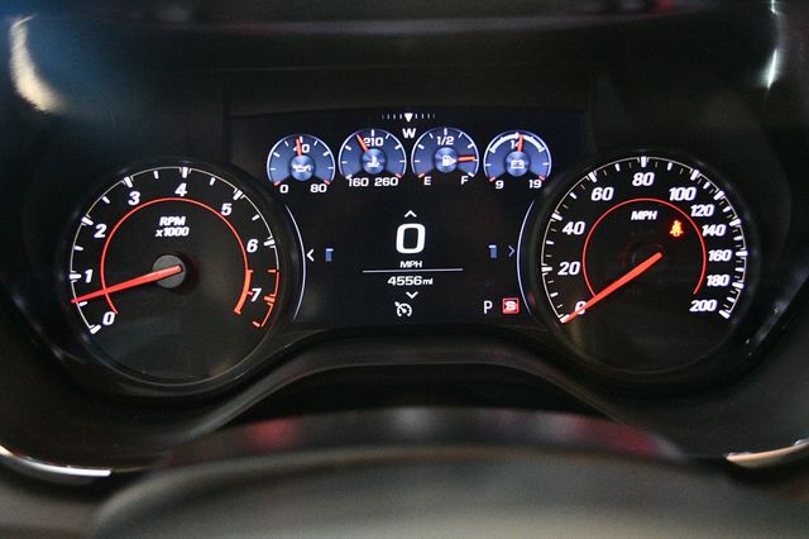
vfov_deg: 39.9
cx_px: 404
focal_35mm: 33
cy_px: 270
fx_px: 741
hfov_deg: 57.2
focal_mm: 22
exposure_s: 1/60
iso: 6400
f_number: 4
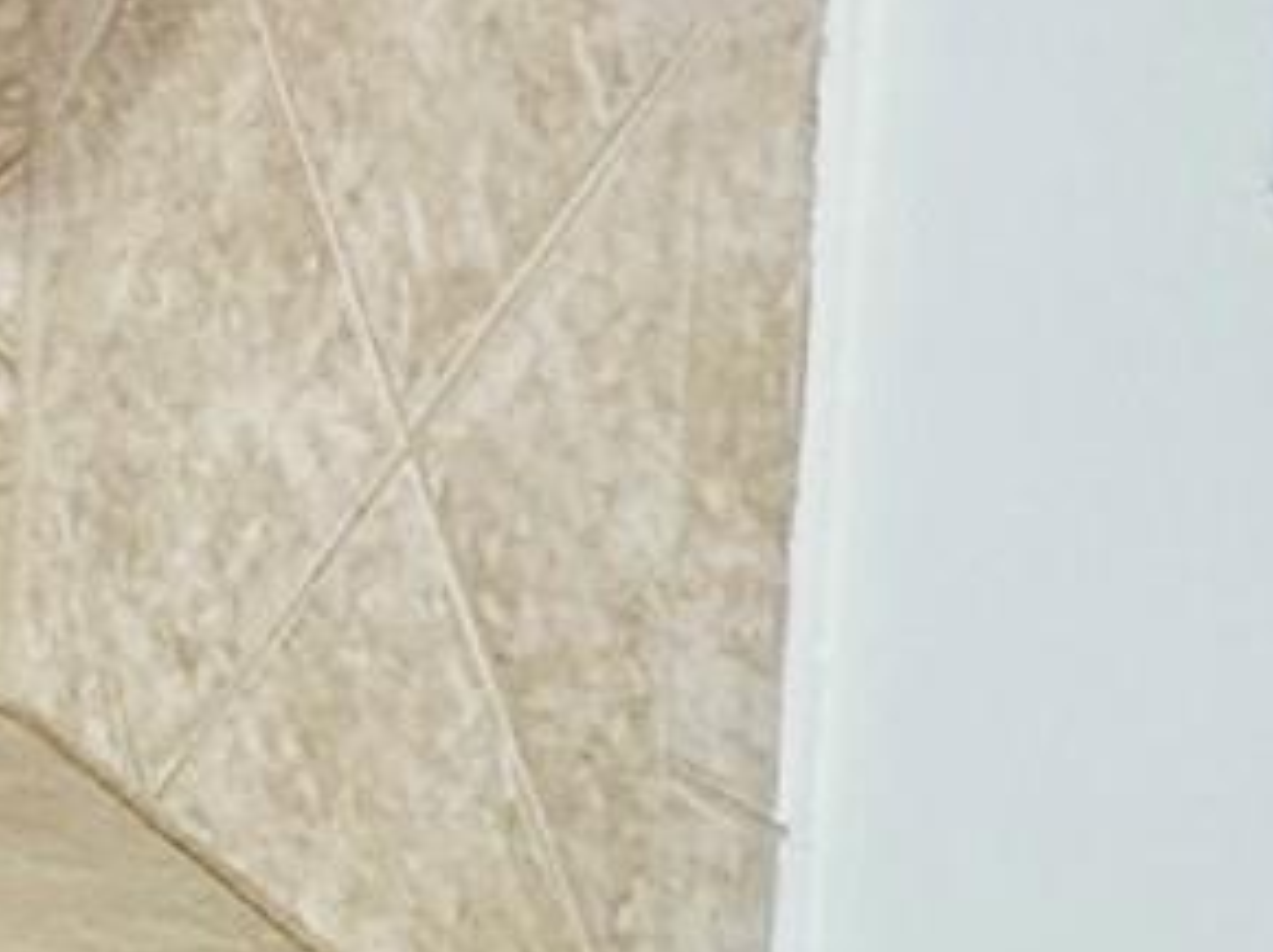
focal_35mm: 99
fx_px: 3638
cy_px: -83
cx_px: -2682
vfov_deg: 14.6
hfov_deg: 11.0
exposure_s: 1/120
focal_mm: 2.22
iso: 200
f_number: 2.2
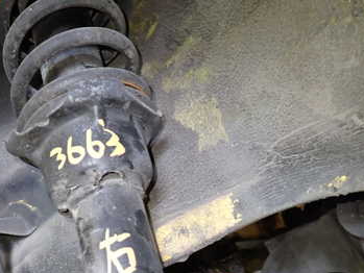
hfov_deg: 43.2
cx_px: 121
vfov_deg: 32.7
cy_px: 218
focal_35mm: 43
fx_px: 452
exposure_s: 1/30
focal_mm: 4.5
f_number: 2
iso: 500
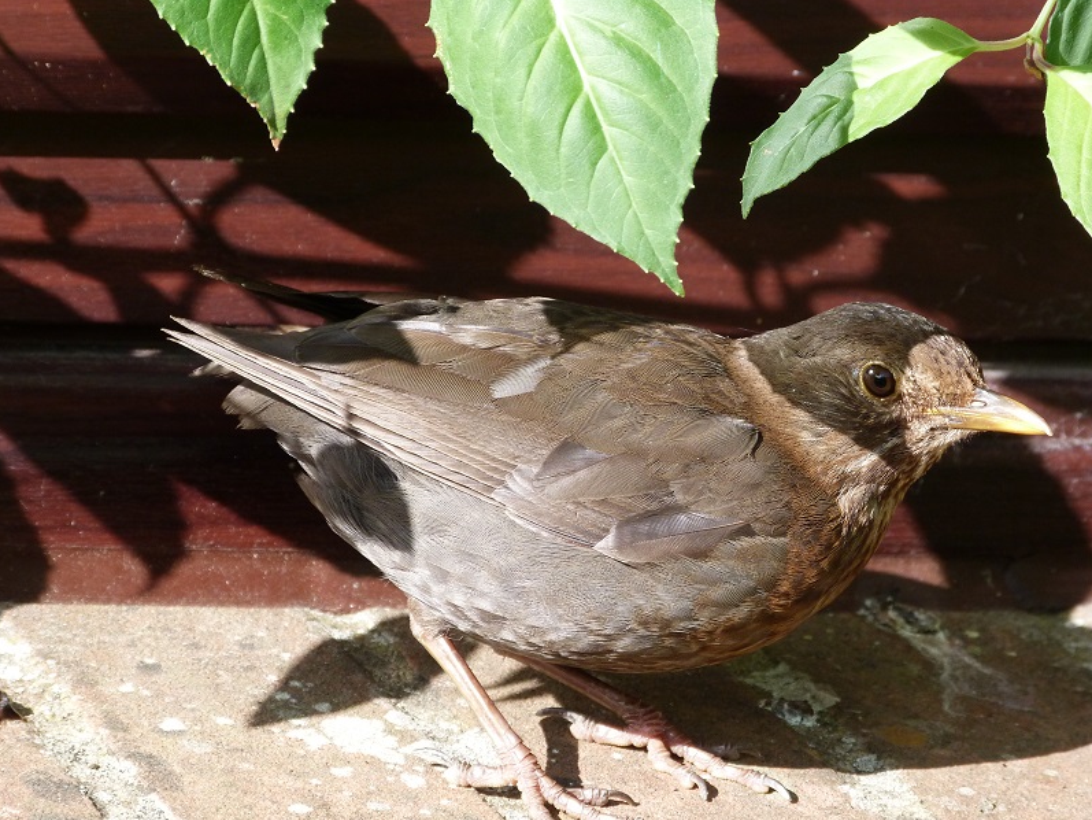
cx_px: 545
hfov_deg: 7.3
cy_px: 410
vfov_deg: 5.5
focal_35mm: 272
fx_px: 8582
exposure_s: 1/320
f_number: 4
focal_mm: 48.8
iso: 200
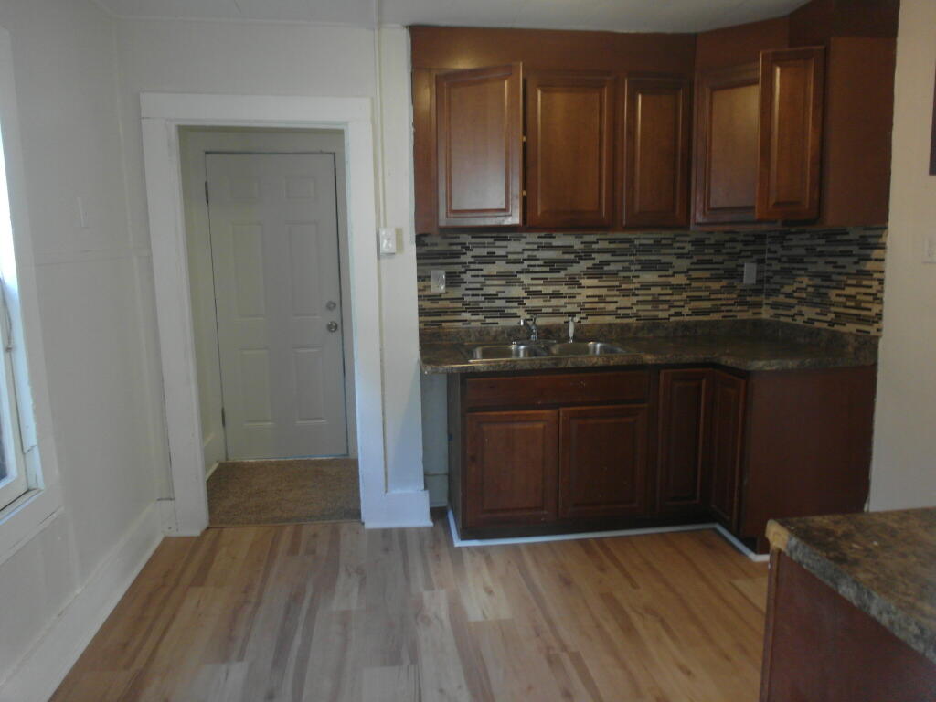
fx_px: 649
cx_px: 468
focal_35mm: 24
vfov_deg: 56.8
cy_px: 351
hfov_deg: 71.6
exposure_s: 1/15
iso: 400
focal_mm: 5.2
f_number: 1.4
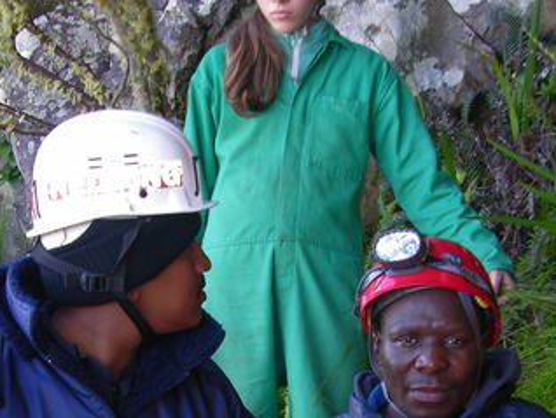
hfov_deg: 20.0
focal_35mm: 98
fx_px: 1575
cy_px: 467
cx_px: 198
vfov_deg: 14.7
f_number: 3.2
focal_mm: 10
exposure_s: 1/30
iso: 50
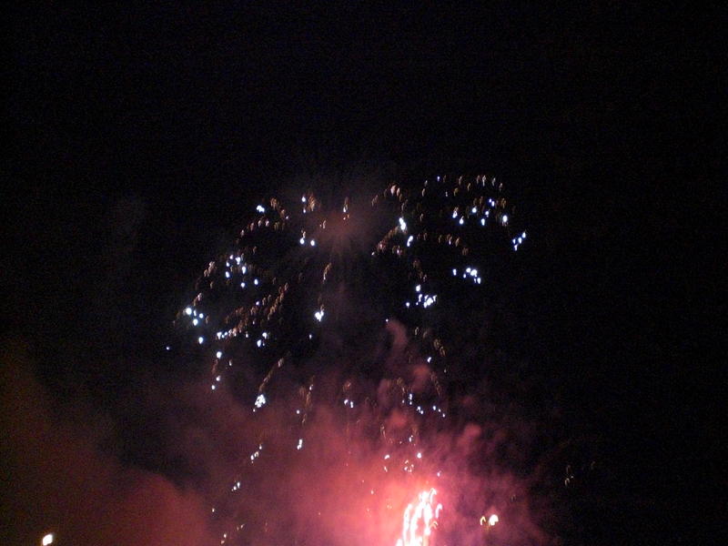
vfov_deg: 37.7
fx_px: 799
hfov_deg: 49.0
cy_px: 273
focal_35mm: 38
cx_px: 364
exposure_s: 1/8
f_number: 3.1
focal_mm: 6.3
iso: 800
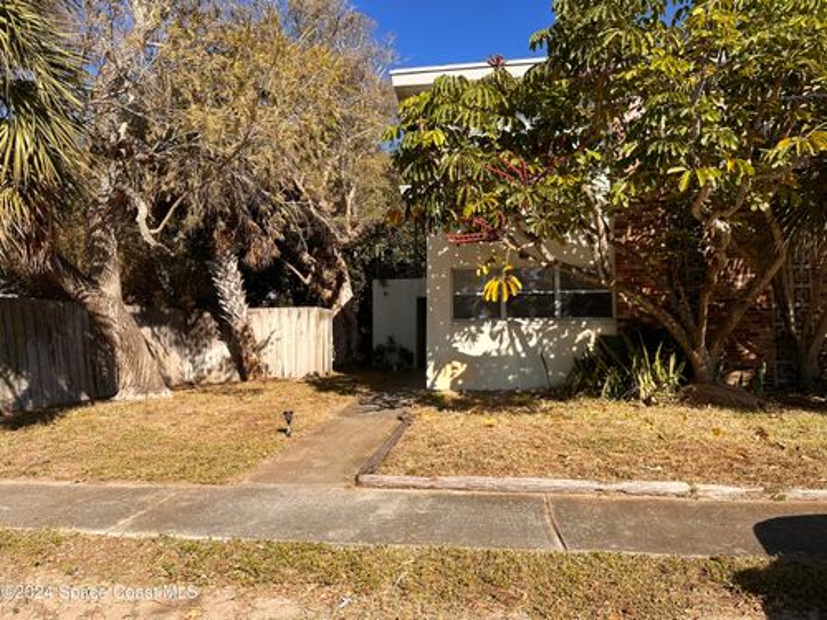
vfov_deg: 56.8
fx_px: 573
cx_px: 414
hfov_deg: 71.6
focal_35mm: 24
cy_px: 310
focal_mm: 6.86
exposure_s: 1/3597
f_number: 1.78
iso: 80
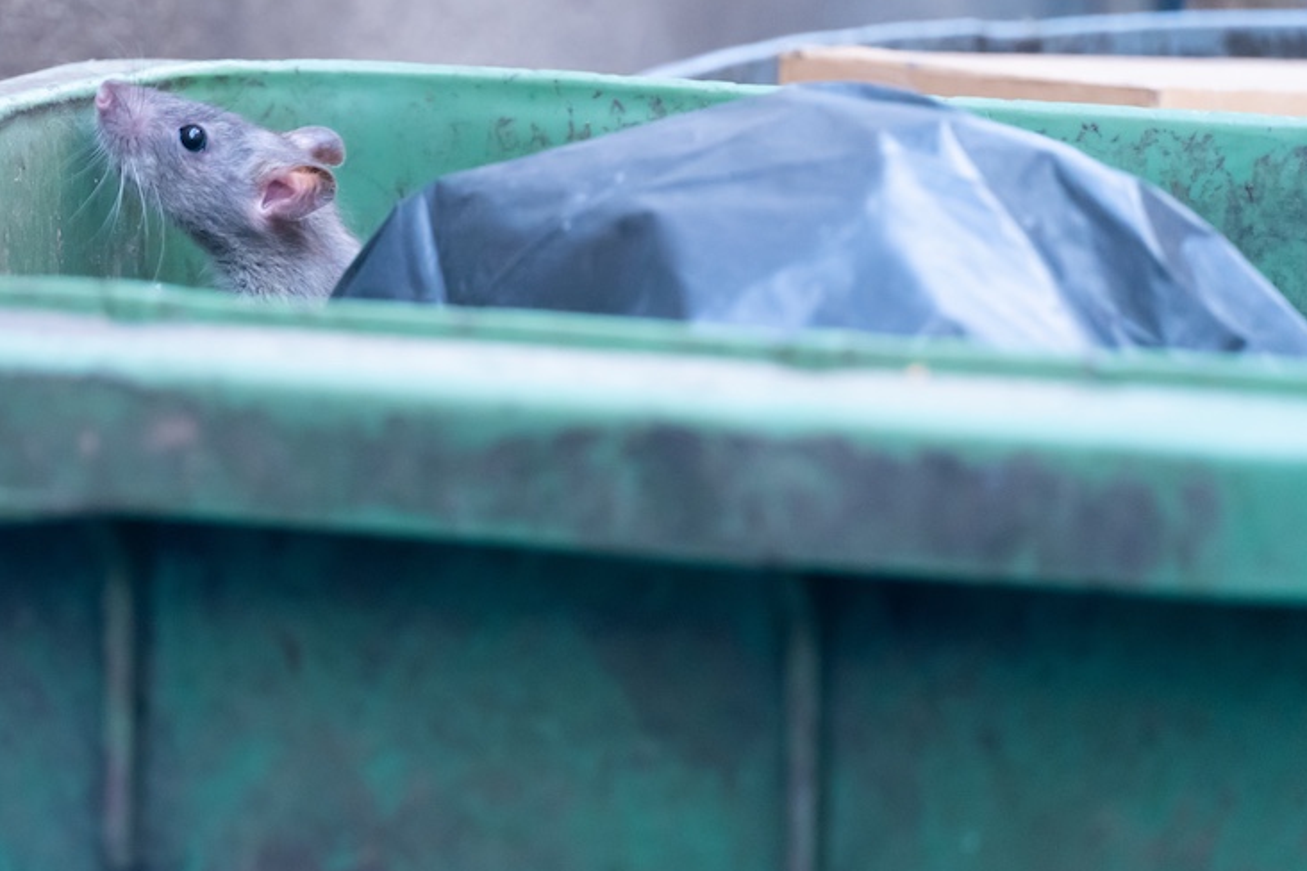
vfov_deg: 5.0
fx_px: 10044
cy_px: 336
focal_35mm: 277
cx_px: 450
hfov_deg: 7.4
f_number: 5.6
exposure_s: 1/80
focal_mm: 135
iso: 2500
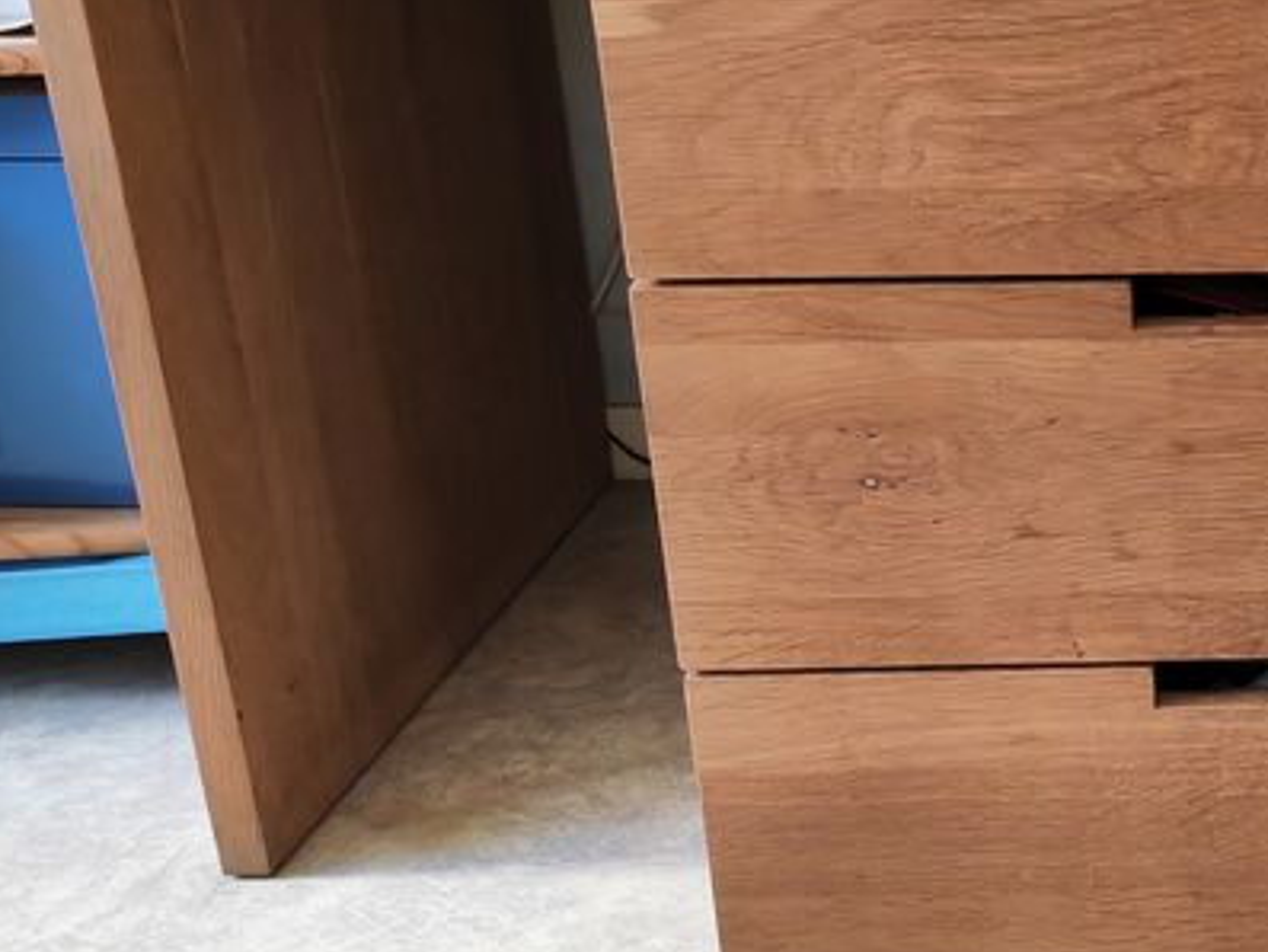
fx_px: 2492
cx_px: 1405
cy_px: 655
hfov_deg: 26.3
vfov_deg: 21.5
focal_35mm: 68
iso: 1796
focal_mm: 5.53
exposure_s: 1/100
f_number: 1.8
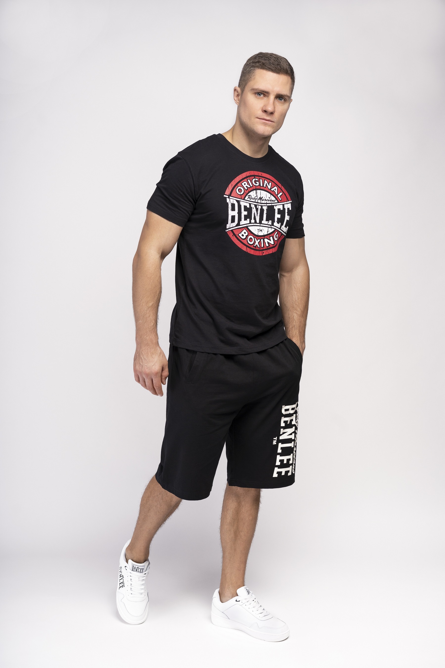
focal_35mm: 55
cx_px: 222
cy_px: 334
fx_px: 1020
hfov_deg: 24.6
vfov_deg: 36.2
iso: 160
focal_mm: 55
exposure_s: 1/160
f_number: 5.6
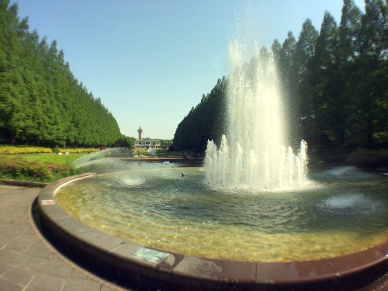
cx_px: 194
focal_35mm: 30
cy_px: 146
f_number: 2.2
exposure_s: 1/1953
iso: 32
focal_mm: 4.12
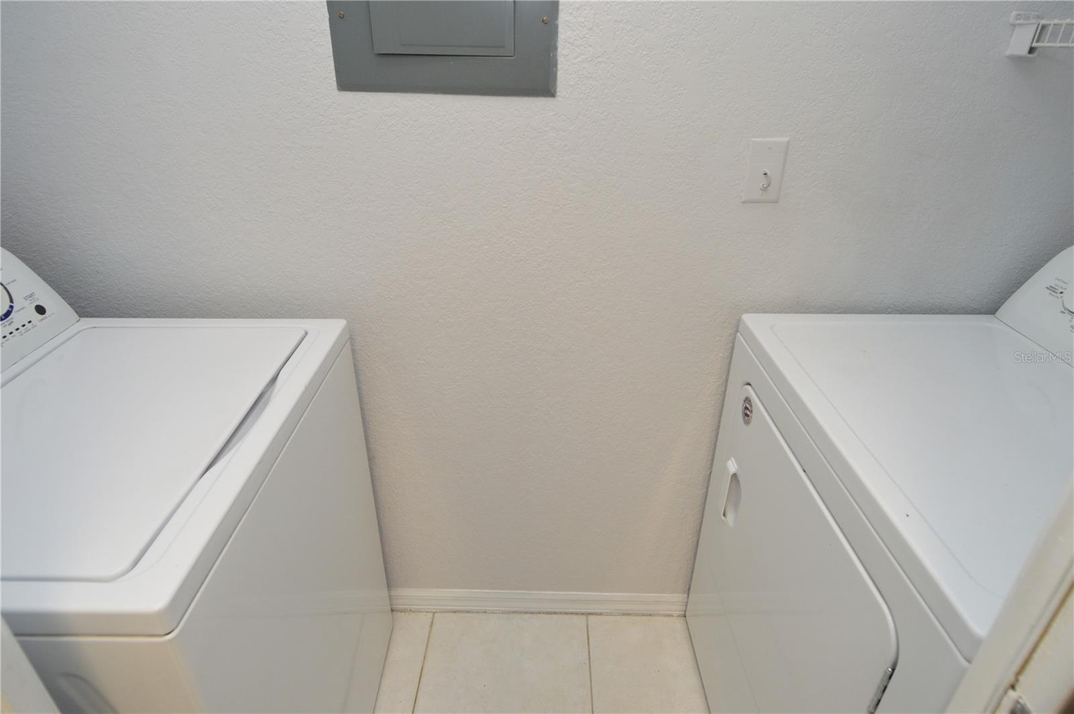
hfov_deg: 90.1
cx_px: 537
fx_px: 536
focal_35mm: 18
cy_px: 357
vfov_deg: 67.3
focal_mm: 12
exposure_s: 1/60
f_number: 4
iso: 400
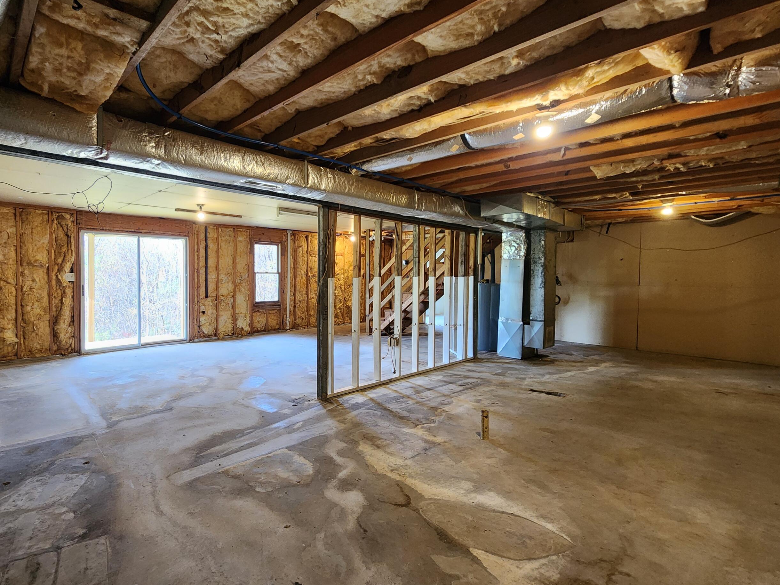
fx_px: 360
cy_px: 282
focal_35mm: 16
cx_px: 316
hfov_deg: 93.4
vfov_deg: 78.1
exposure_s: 1/40
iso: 320
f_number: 2.2
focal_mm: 2.2
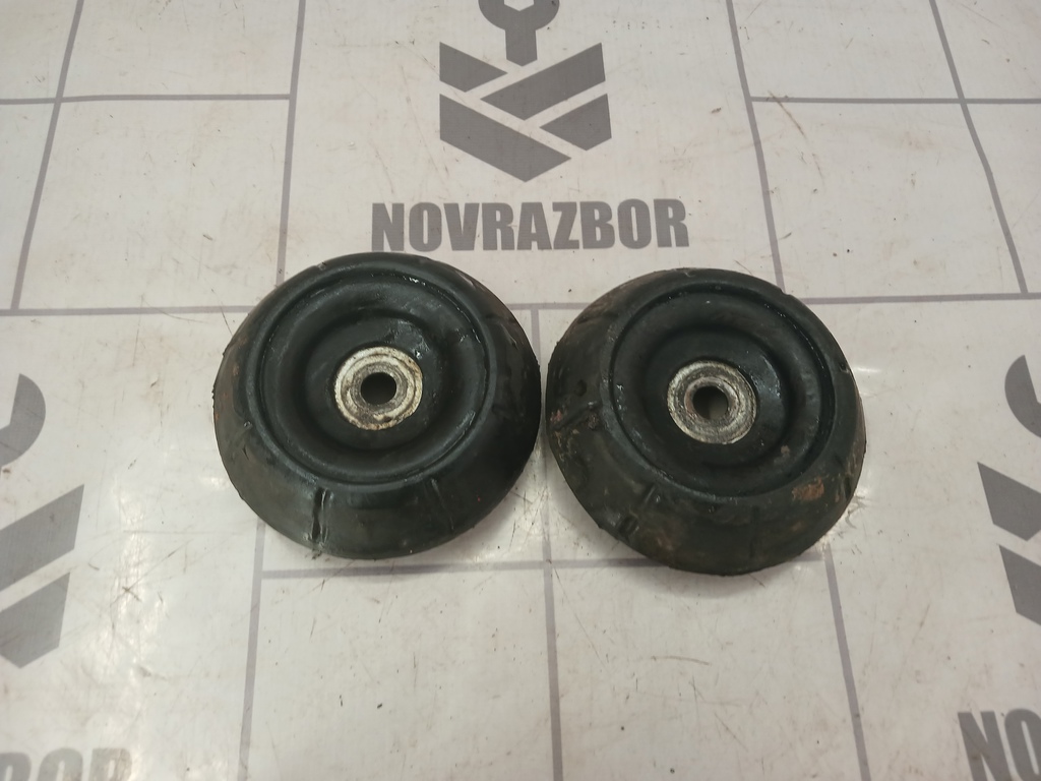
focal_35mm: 27
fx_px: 812
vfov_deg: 51.4
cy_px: 390
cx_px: 520
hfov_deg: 65.3
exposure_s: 1/50
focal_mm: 4
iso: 100
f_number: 1.8
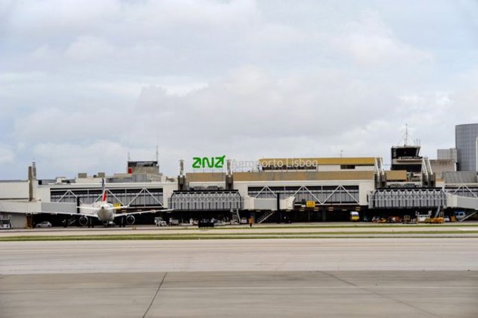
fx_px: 1791
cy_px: 159
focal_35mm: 135
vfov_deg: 10.1
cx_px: 239
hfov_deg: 15.2
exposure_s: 1/350
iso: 560
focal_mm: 135
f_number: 9.5
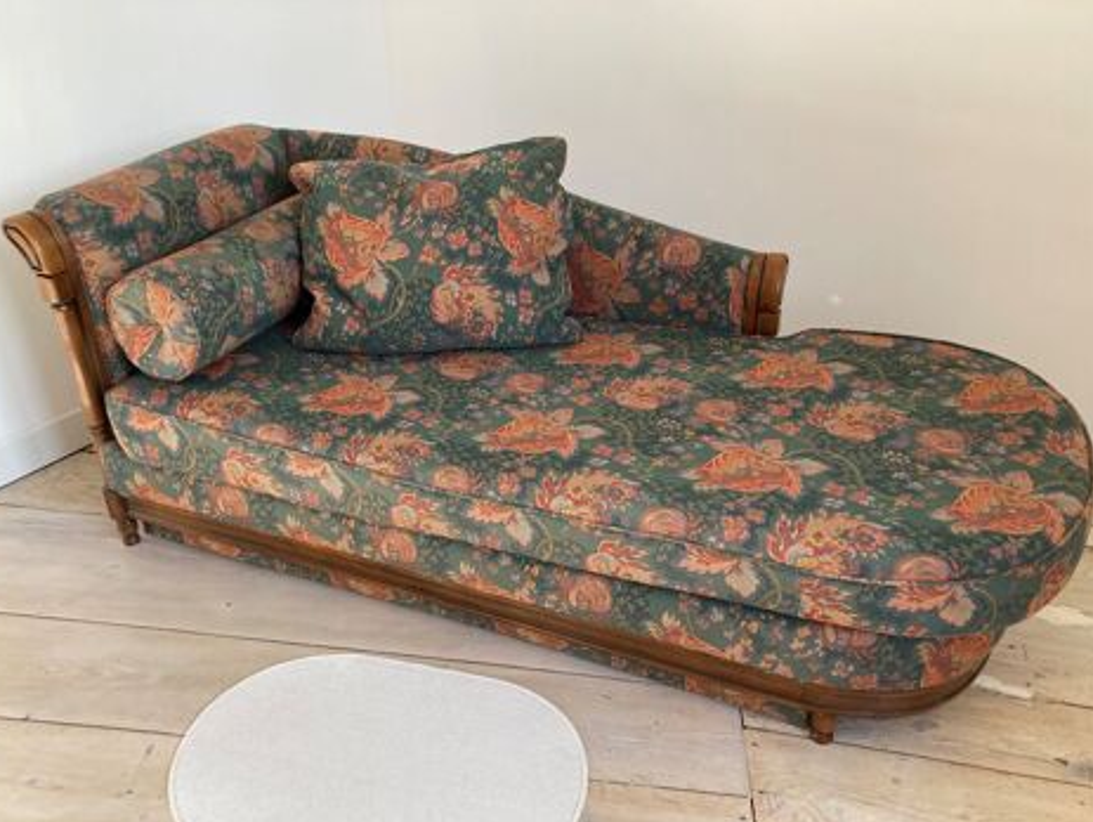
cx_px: 536
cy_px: 420
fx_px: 916
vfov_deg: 48.3
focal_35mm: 29
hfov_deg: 61.6
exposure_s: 1/121
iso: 40
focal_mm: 3.99
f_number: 1.8
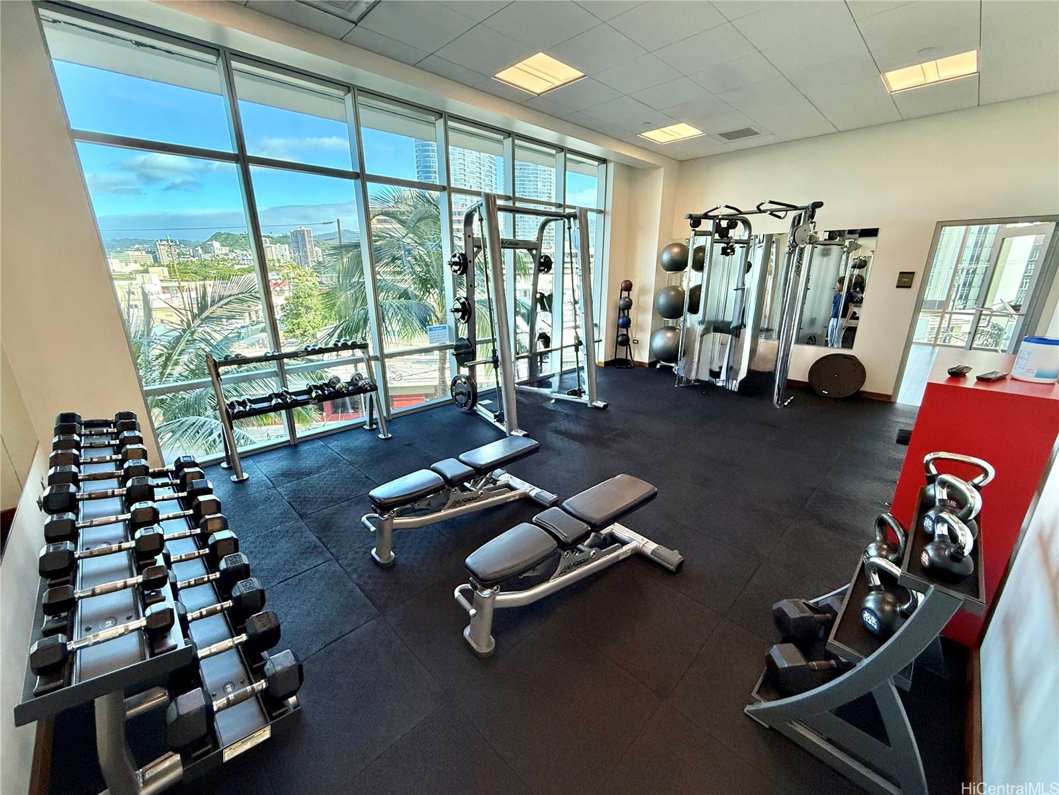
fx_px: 428
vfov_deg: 85.7
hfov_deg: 102.1
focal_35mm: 14
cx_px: 530
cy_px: 398
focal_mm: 2.22
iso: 320
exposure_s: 1/120
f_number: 2.2
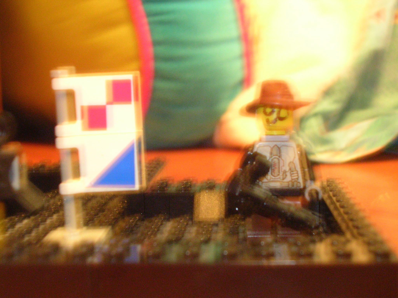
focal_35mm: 60
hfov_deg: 32.2
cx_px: 199
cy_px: 149
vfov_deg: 24.4
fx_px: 690
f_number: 3.4
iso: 200
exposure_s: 1.5
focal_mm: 9.1
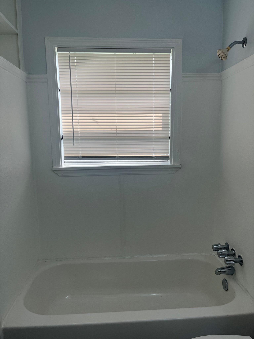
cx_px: 127
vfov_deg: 67.3
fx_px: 254
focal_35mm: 26
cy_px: 170
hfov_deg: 53.1
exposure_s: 1/404
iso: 50
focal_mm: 5.1
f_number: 1.6
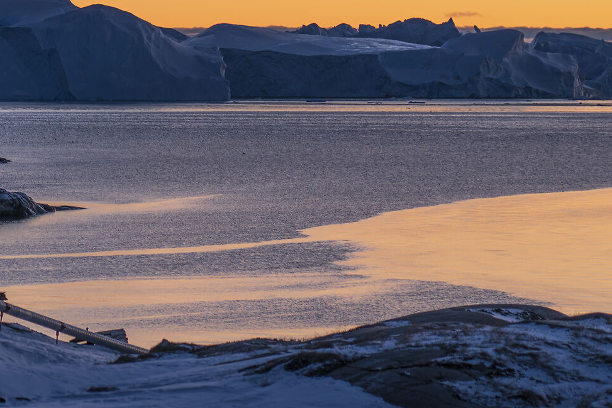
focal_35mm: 259
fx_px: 4403
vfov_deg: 5.3
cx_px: 43
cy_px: 104
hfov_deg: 7.9
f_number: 4
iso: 200
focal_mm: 105
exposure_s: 1/15
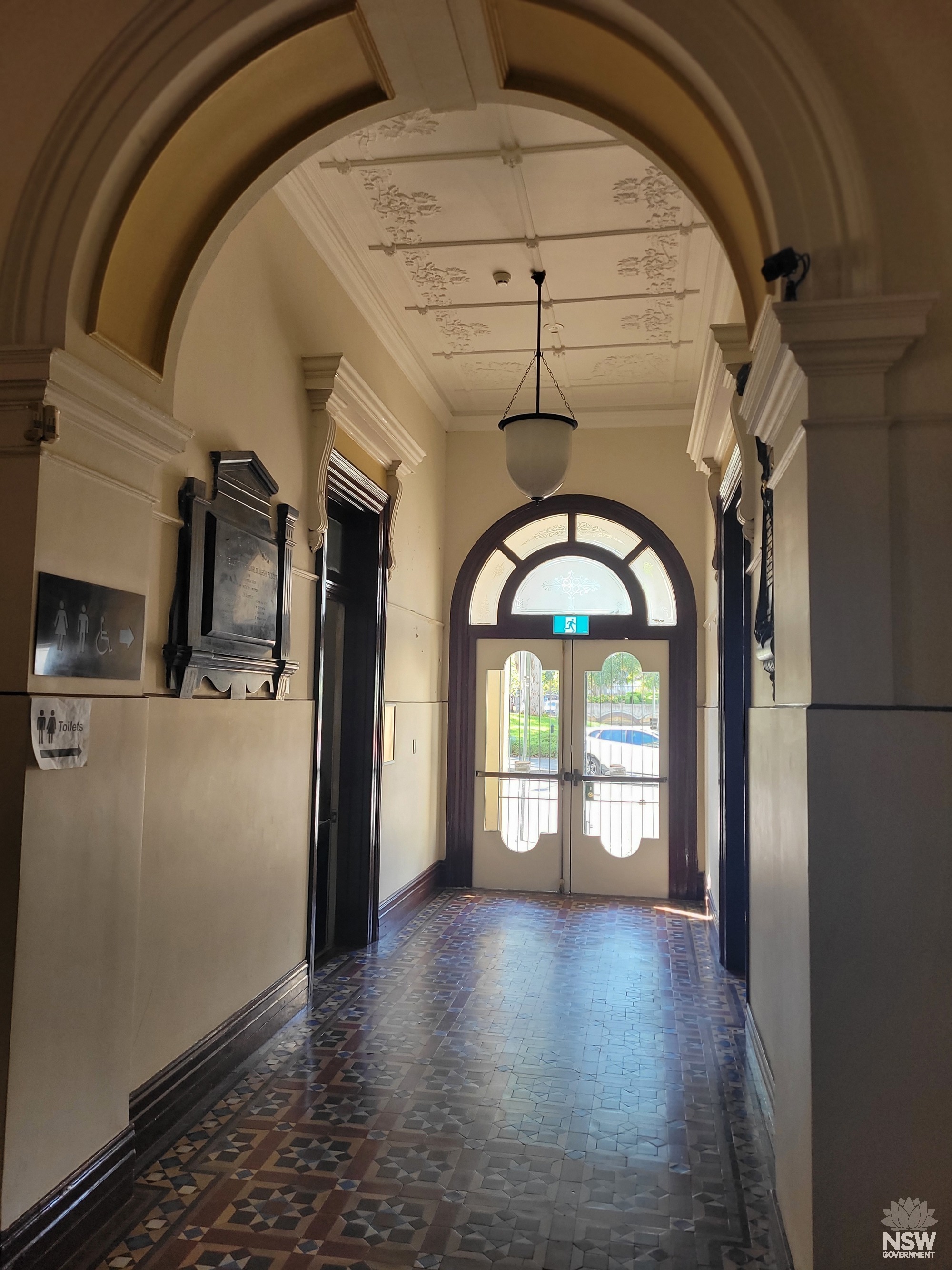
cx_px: 476
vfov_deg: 67.3
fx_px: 953
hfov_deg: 53.1
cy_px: 635
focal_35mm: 26
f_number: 1.8
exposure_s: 1/100
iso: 160
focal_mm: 5.4
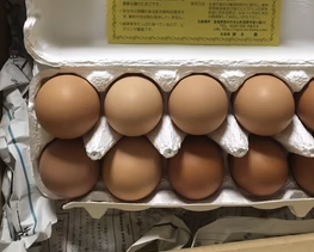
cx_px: 166
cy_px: 82
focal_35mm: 43
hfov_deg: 42.8
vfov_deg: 34.6
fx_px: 400
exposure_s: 1/30
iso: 200
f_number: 2.2
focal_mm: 4.15
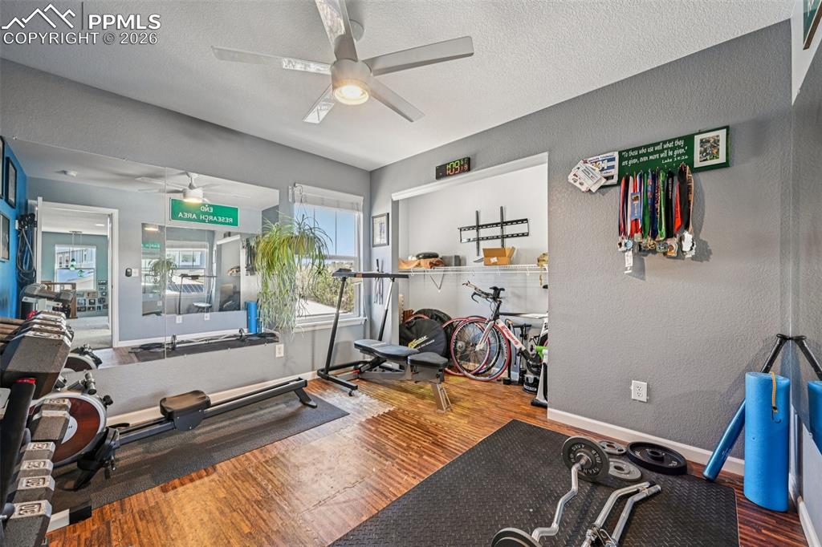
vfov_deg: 81.2
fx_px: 320
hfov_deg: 104.3
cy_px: 274
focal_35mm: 14
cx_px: 411
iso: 400
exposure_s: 1/6
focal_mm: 14
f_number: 13
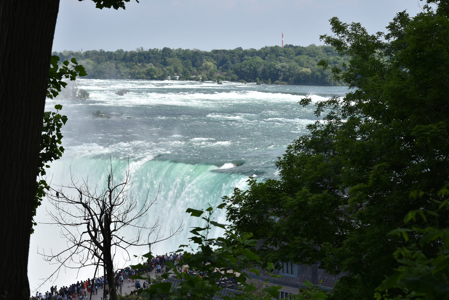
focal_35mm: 112
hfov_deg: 18.3
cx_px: 224
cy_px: 150
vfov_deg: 12.2
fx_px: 1397
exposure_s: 1/250
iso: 100
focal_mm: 112
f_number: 10
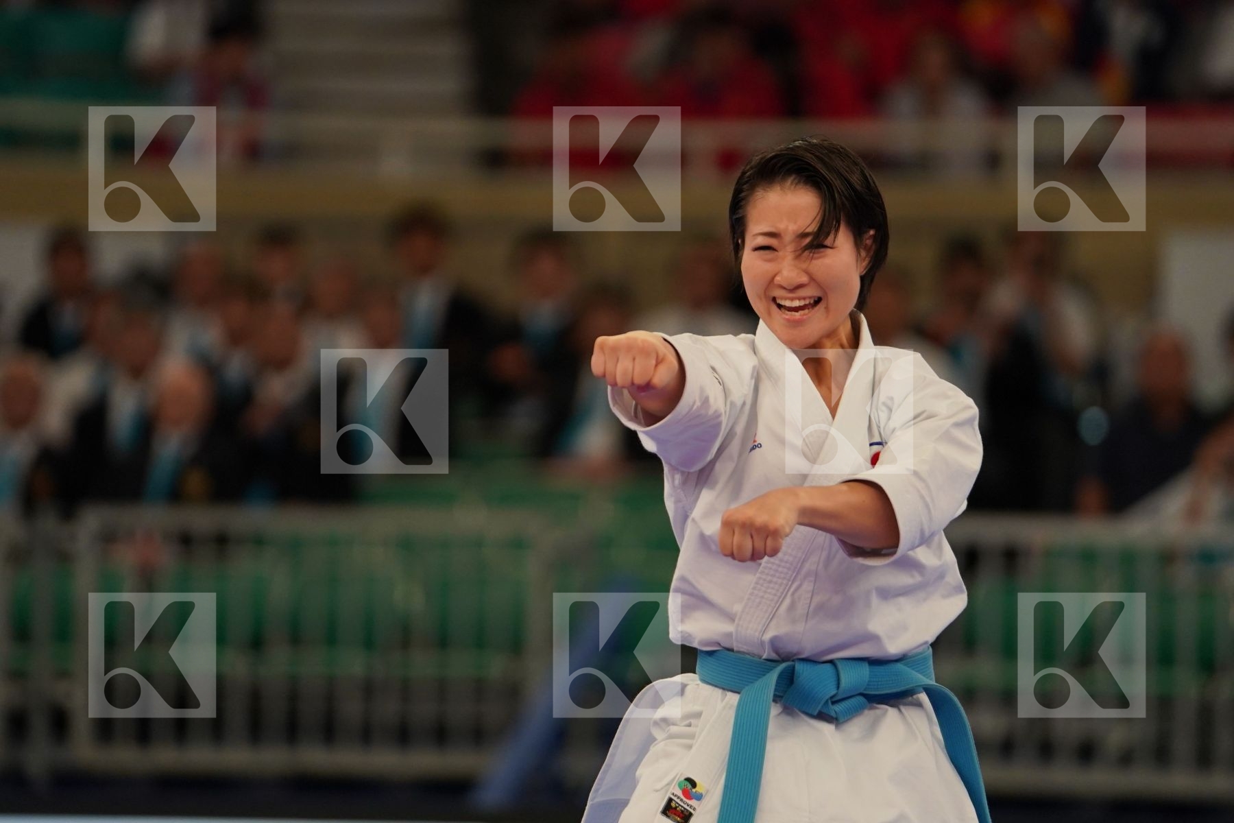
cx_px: 617
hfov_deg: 6.9
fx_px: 10283
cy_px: 412
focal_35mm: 300
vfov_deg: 4.6
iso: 1250
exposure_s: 1/1000
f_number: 2.8
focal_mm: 200
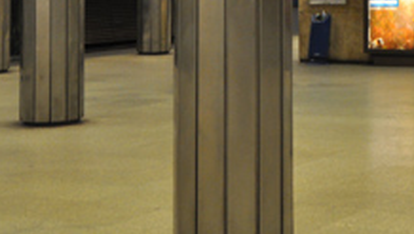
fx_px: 1143
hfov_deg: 19.6
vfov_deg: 11.4
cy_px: -68
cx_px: 460
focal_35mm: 104
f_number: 4
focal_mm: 24
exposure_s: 1/60
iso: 800
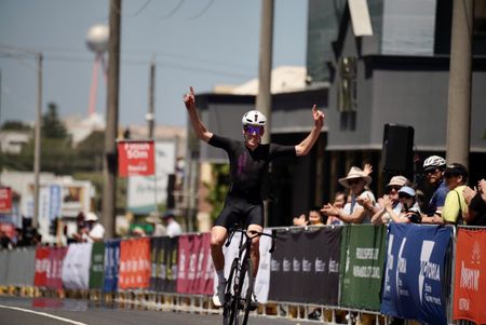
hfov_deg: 5.1
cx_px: 243
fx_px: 5405
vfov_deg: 3.4
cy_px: 162
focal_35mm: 400
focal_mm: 400
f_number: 5.6
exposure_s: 1/1250
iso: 125
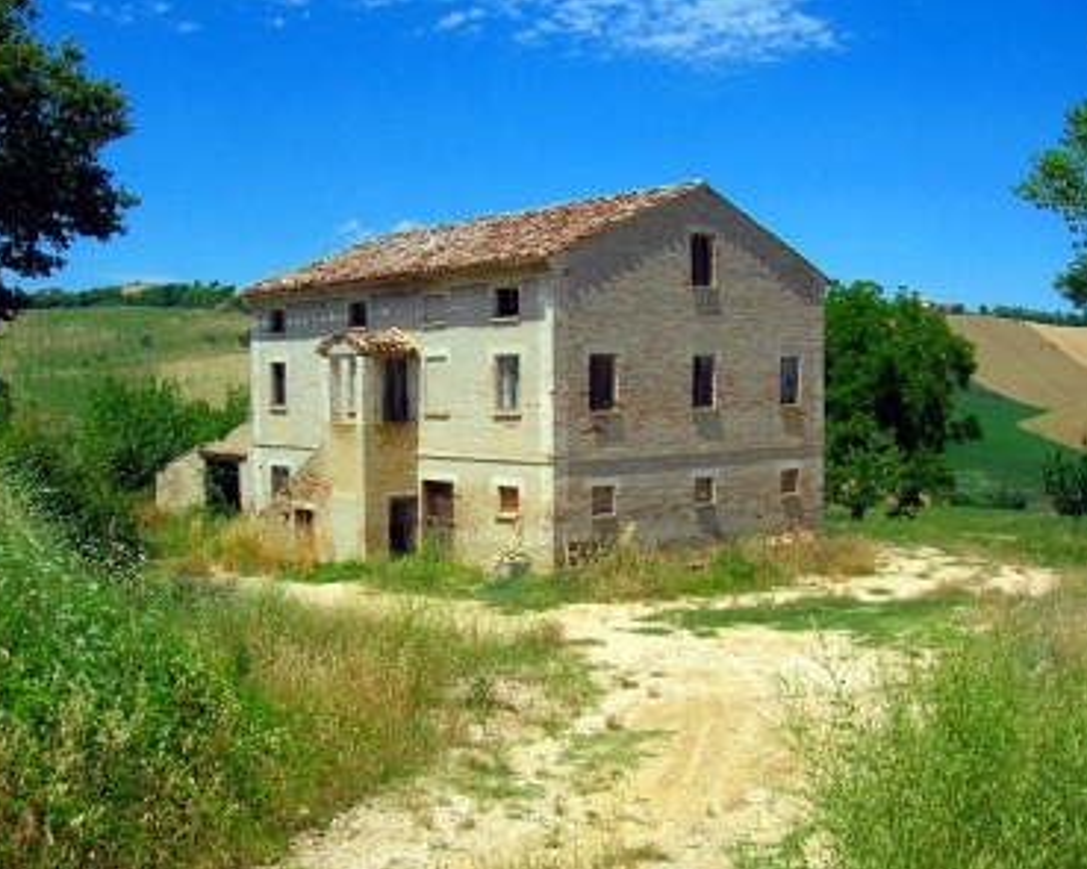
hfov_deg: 50.3
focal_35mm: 36
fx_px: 1158
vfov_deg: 41.1
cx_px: 545
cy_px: 439
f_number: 4.9
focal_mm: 5.7
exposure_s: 1/472
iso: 50
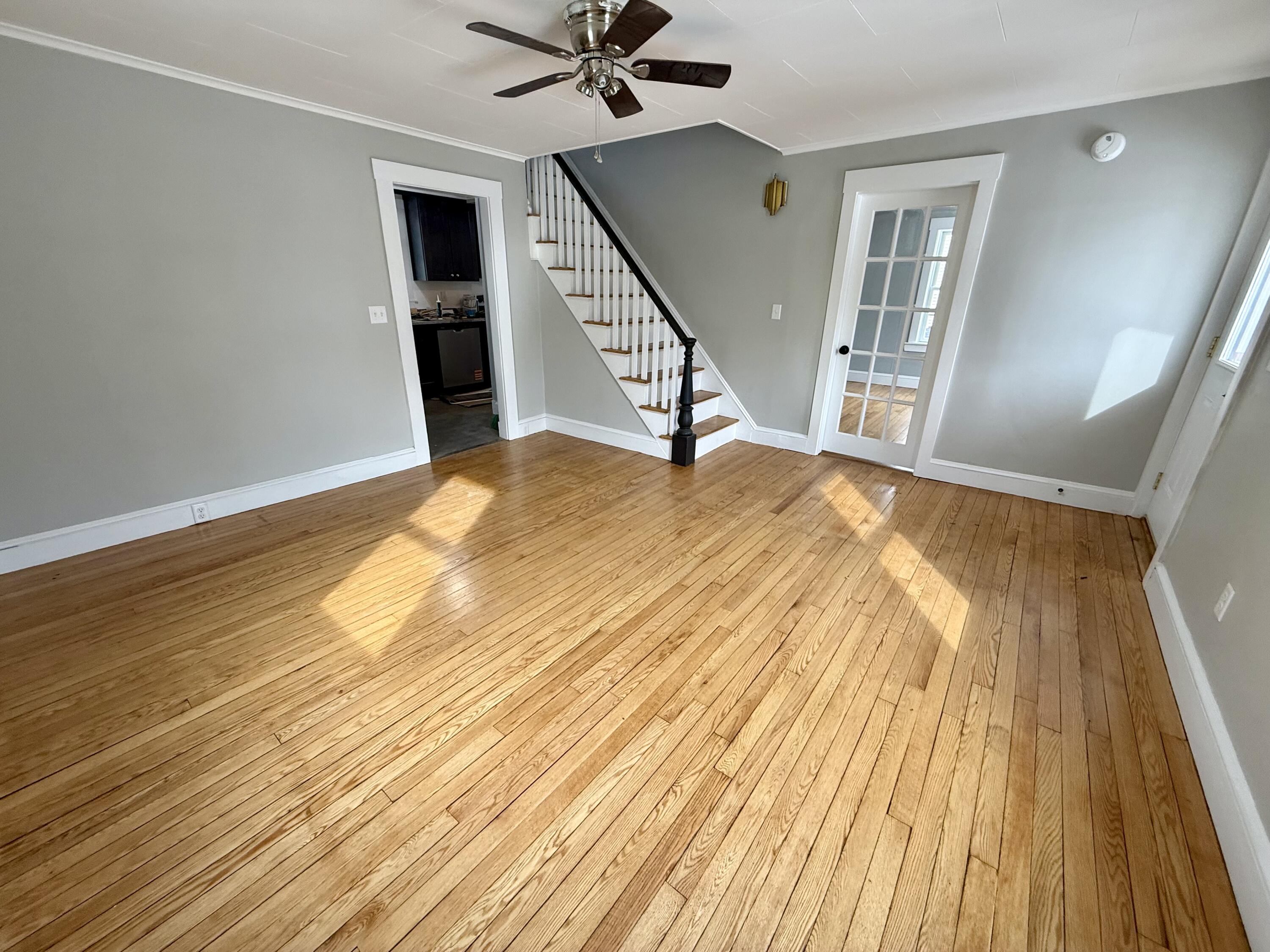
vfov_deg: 85.7
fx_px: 514
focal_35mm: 14
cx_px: 635
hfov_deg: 102.1
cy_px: 476
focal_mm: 2.22
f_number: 2.2
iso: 125
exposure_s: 1/99
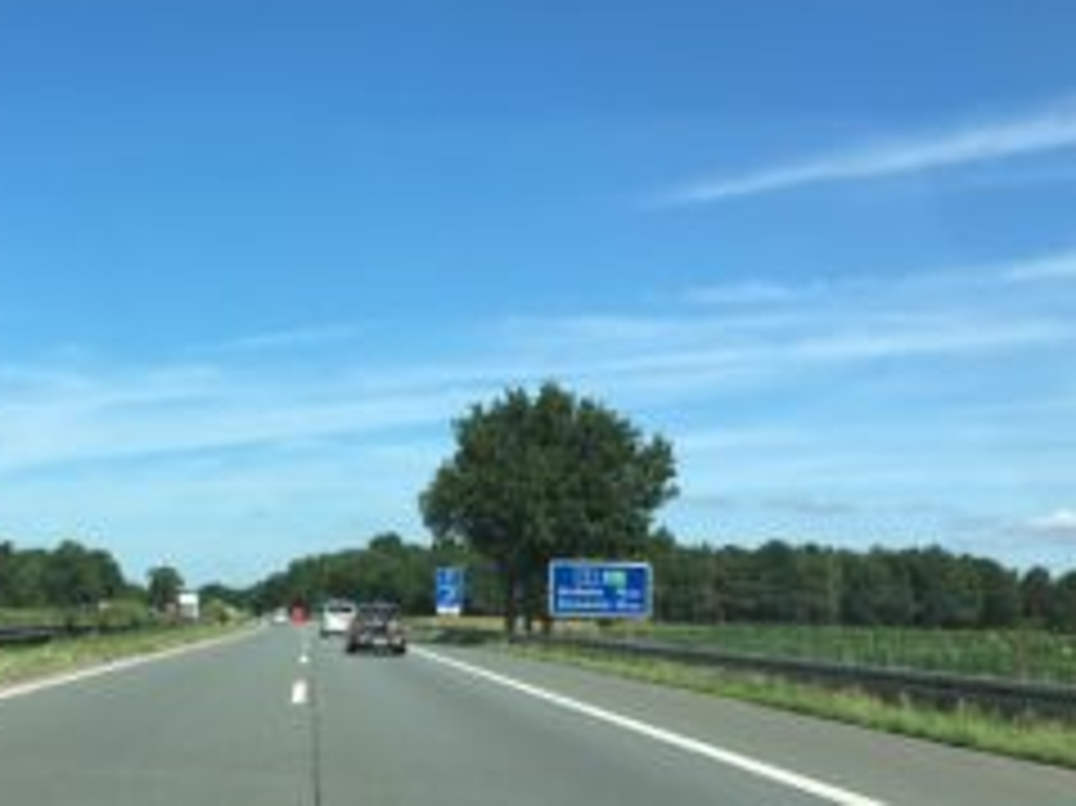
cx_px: 230
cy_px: 543
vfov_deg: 28.3
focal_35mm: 51
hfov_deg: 36.4
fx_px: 1584
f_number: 2.2
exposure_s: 1/1148
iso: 25
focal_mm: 4.15
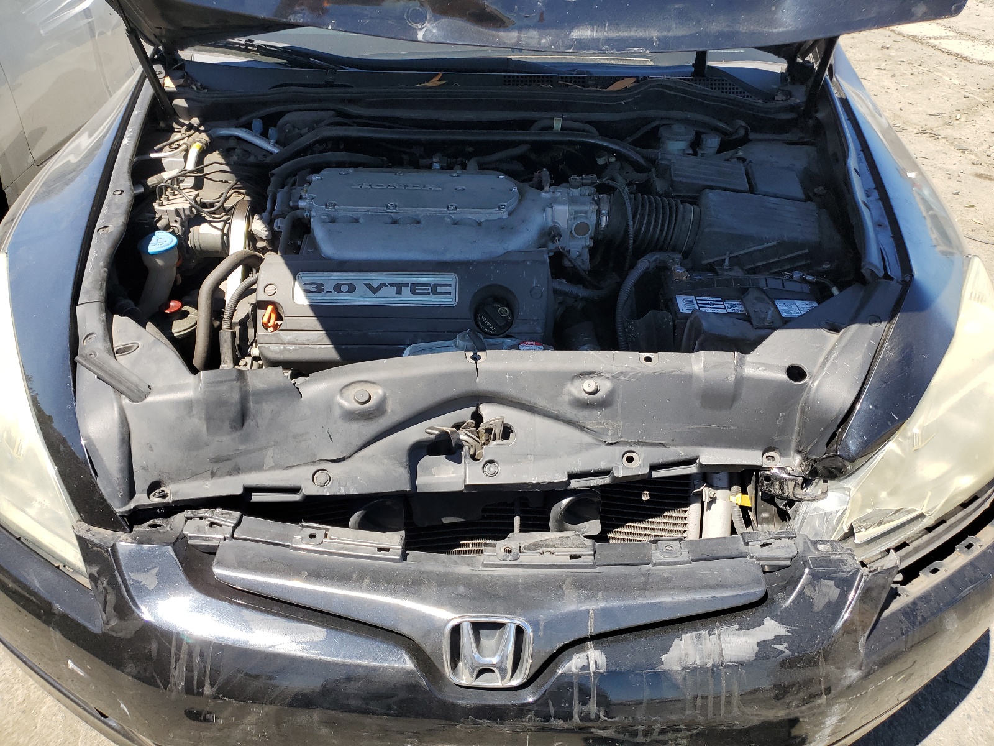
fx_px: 747
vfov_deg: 53.1
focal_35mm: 26
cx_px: 497
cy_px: 373
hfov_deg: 67.3
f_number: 1.5
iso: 50
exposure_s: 1/1429
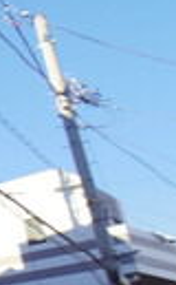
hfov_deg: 9.4
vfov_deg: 24.6
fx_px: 648
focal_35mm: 84
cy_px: 183
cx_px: -438
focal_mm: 3.8
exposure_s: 1/320
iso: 200
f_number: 5
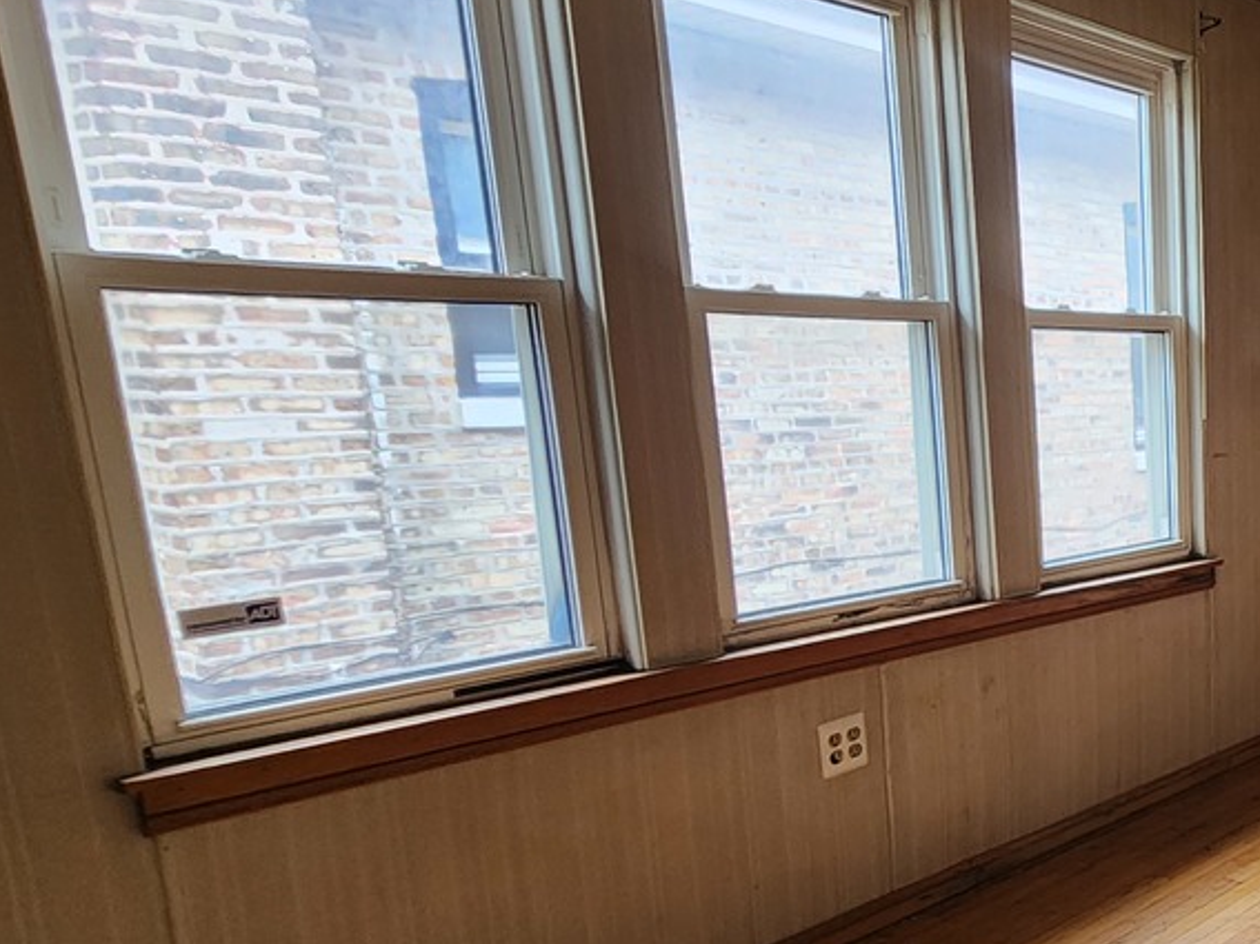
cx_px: 1509
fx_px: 1201
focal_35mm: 33
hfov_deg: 39.8
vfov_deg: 42.3
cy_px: 637
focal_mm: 2.2
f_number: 2.2
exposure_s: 1/60
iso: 250
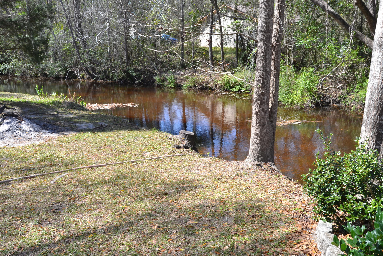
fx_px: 340
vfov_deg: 41.0
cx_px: 203
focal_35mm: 32
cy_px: 109
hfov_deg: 58.7
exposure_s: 1/100
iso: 100
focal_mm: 18
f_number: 6.3
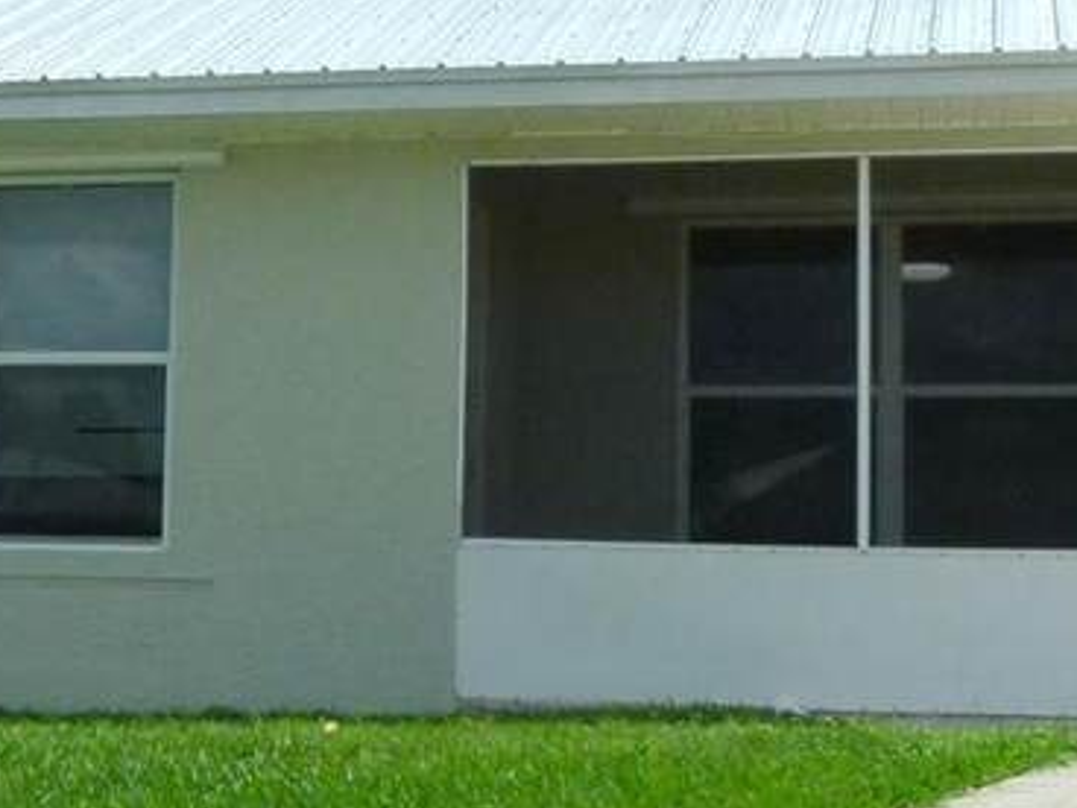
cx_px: 260
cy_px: 366
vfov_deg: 17.0
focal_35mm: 87
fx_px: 2707
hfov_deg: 22.3
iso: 100
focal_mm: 4.5
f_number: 4
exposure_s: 1/1600
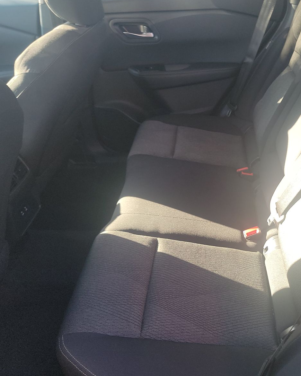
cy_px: 184
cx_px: 216
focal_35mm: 32
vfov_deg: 55.7
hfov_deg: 44.6
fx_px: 356
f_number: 1.8
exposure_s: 1/59
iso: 127
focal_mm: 6.7
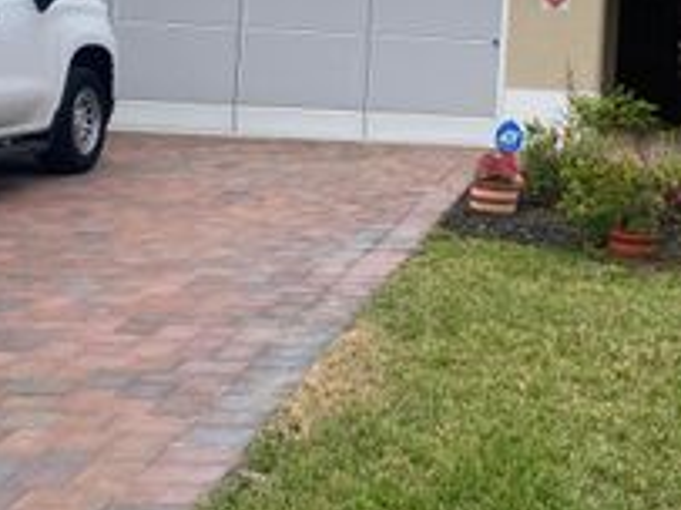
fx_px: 1258
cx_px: 711
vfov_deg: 22.5
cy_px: 82
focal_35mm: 64
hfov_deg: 28.1
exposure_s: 1/2410
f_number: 1.8
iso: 32
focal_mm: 4.25
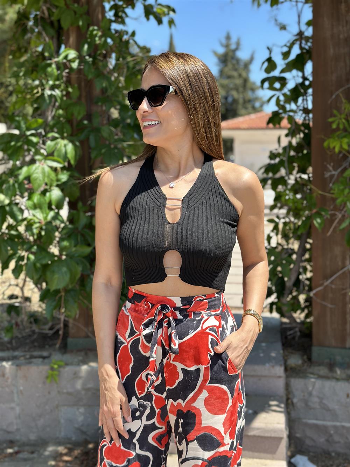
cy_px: 234
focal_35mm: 48
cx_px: 175
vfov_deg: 39.7
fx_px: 647
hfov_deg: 30.3
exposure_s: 1/1880
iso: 80
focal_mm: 6.86
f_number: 1.78
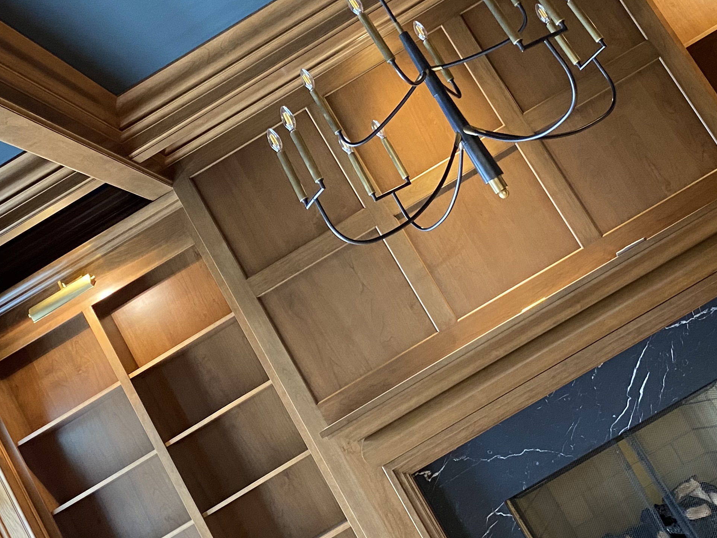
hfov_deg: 34.9
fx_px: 1139
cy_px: 169
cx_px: 304
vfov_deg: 26.4
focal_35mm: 55
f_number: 1.8
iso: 400
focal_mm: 4.25
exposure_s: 1/60
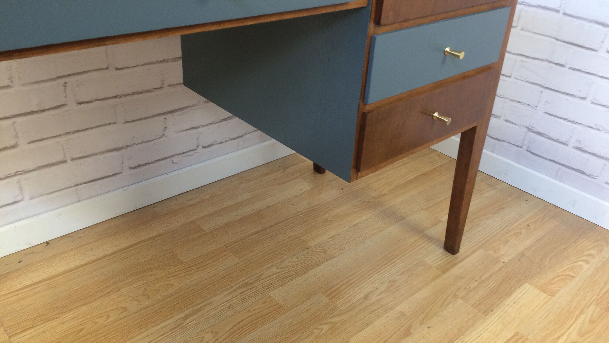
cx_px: 307
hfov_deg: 61.0
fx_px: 517
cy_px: 159
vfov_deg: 36.7
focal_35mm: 32
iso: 100
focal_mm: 4.15
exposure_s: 1/33
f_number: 2.2
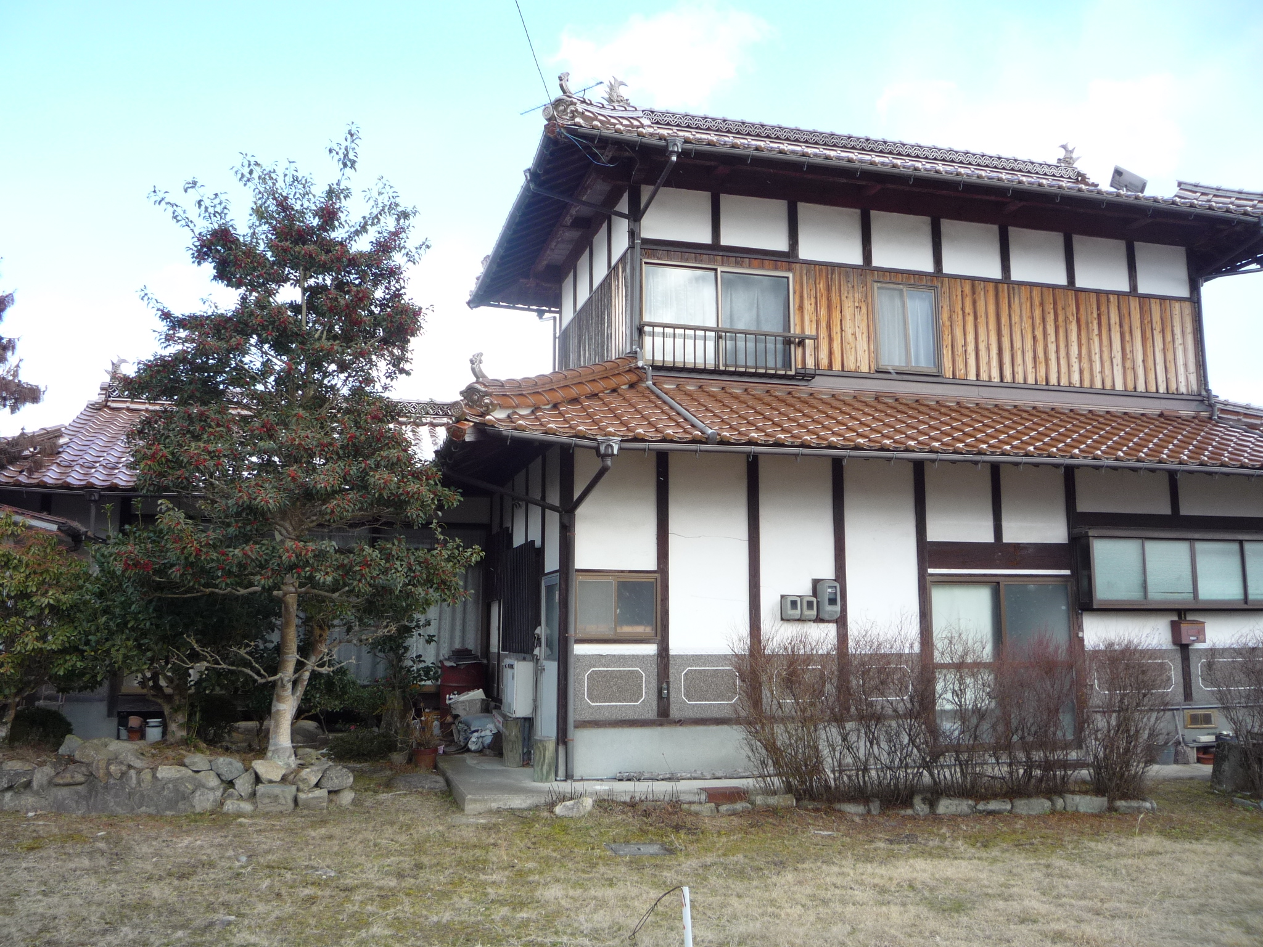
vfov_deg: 46.8
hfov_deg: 60.0
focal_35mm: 30
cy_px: 474
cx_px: 632
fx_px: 1095
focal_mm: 5.2
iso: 100
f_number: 4
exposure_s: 1/125
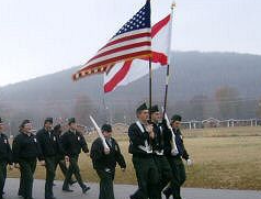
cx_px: 64
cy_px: 139
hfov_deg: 28.0
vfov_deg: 21.7
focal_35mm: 68
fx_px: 515
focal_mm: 6
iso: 100
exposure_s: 1/141
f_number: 2.8
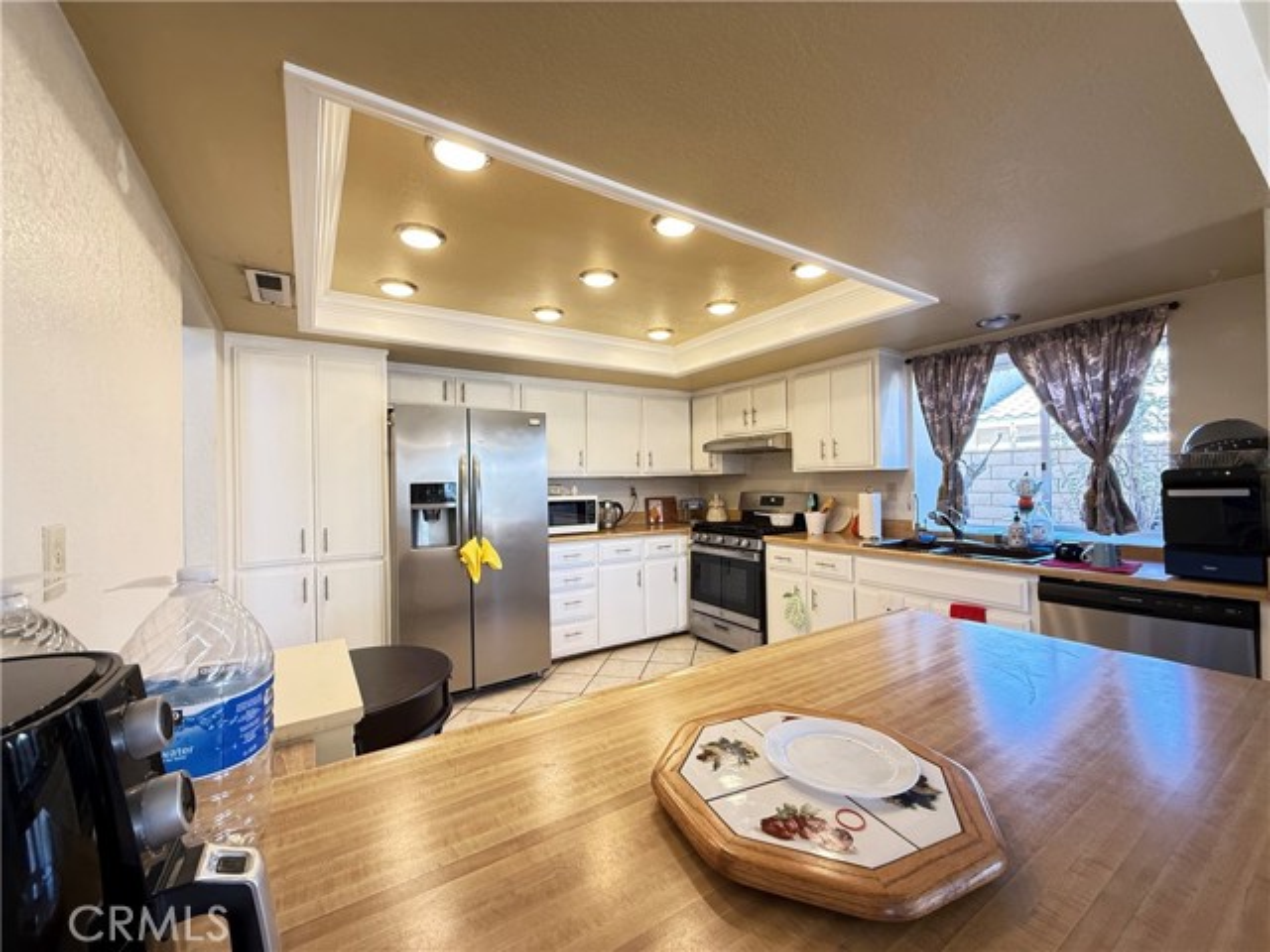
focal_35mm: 14
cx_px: 635
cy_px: 476
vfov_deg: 85.7
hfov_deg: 102.1
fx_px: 514
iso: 400
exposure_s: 1/60
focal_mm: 2.22
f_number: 2.2
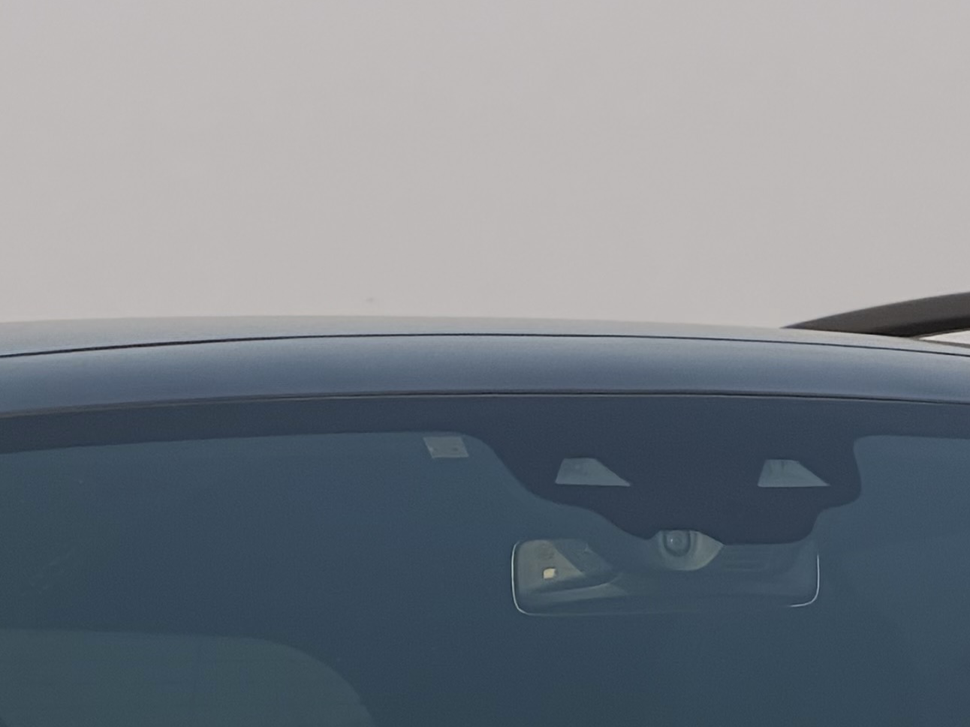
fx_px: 12386
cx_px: 775
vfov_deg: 3.4
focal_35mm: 442
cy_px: 1147
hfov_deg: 4.5
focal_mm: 16.89
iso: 40
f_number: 2.8
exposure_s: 1/638
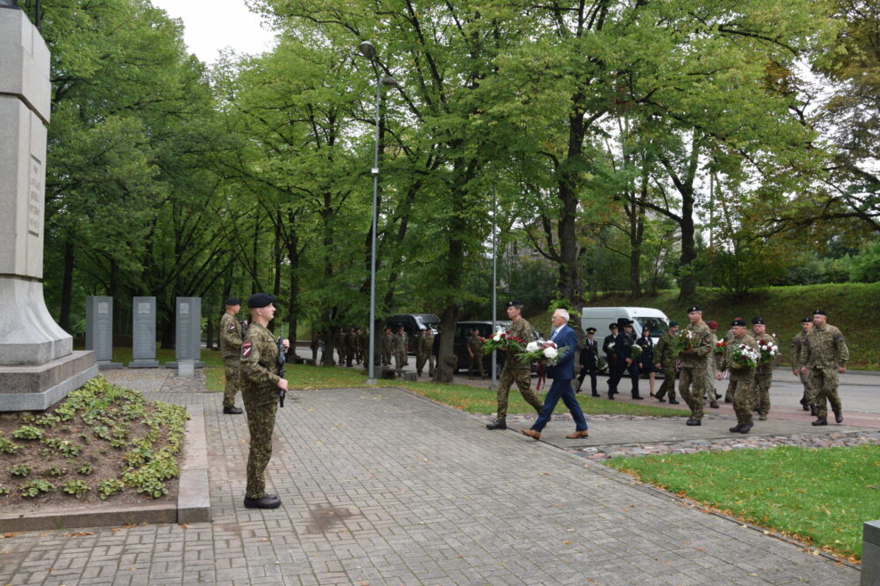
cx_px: 453
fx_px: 684
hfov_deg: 65.5
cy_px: 284
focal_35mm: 28
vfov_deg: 46.4
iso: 400
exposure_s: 1/200
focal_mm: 18
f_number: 7.1
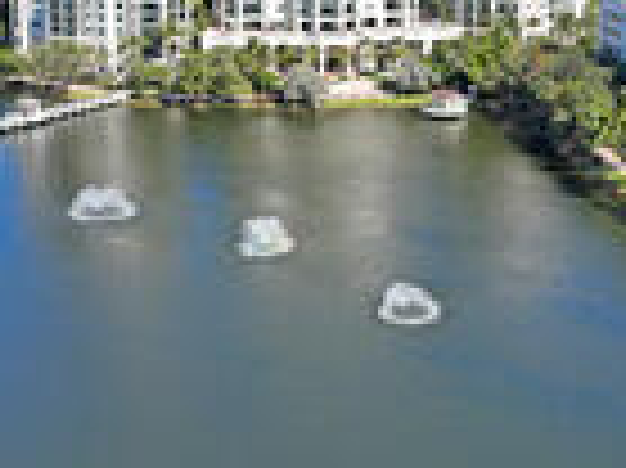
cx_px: 252
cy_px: 135
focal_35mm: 69
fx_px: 1247
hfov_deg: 28.1
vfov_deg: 21.2
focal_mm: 12.29
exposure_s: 1/240
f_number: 2.8
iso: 130
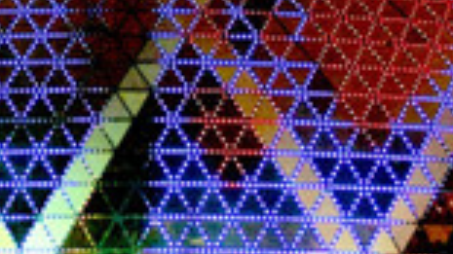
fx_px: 1969
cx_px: 58
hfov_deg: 13.0
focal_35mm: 164
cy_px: -215
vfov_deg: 7.2
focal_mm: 27
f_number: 2.8
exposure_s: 1/800
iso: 3200
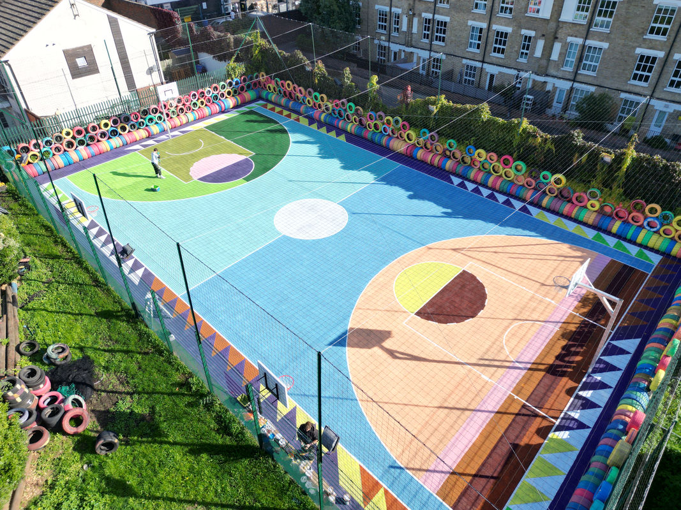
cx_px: 340
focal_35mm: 24
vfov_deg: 56.8
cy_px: 255
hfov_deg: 71.6
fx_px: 472
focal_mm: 6.72
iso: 100
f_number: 1.7
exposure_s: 1/1500
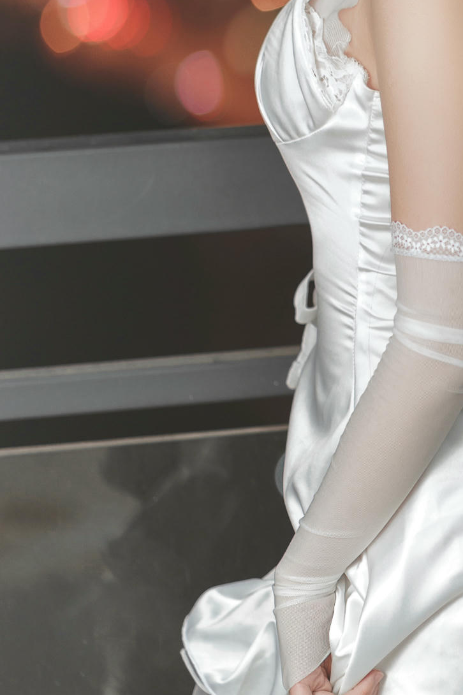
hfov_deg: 5.8
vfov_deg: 8.8
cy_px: 209
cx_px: 628
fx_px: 4517
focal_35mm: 234
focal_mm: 85
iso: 400
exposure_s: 1/50
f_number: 1.8
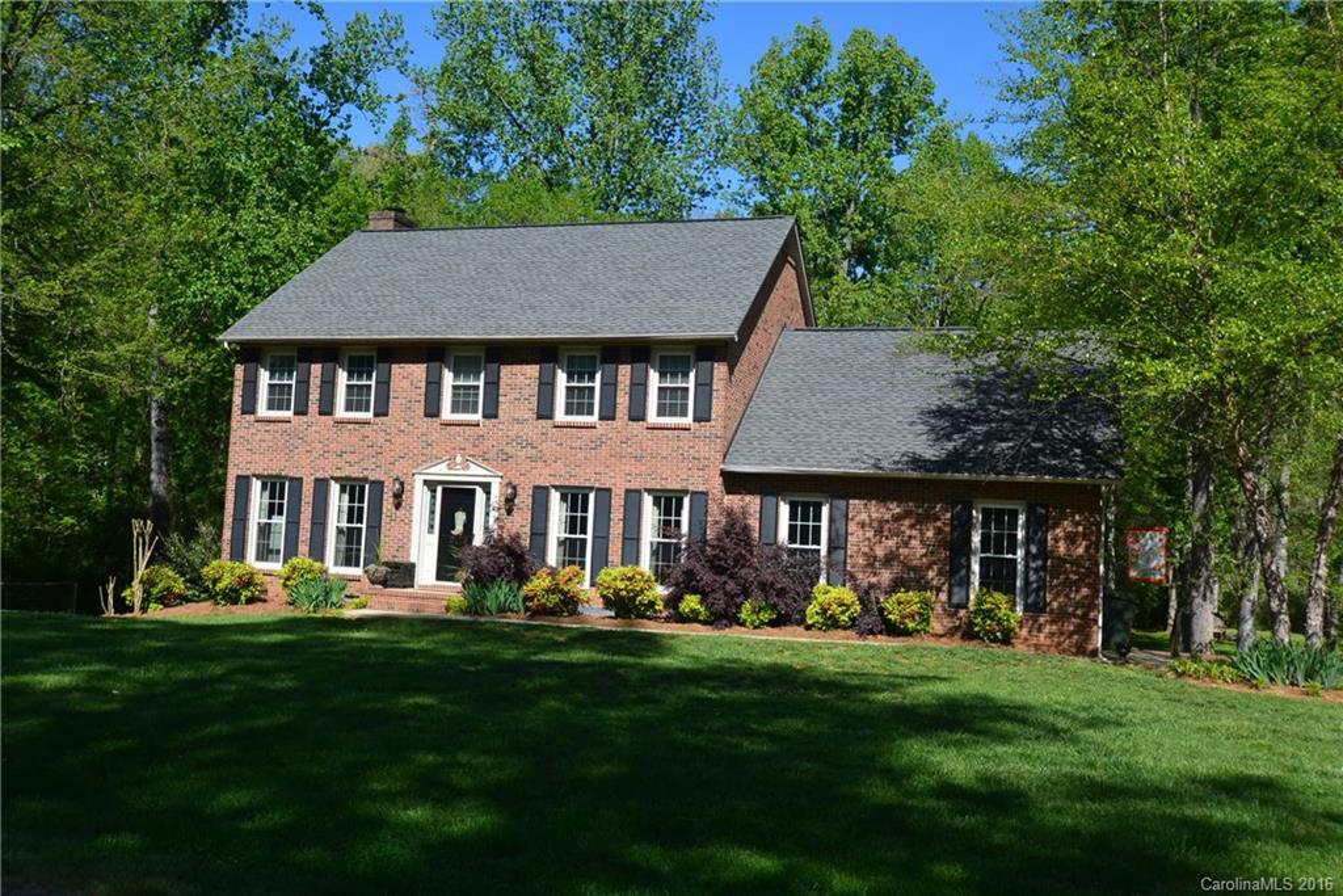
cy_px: 448
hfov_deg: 57.2
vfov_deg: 40.0
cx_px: 672
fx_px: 1231
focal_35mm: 33
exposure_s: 1/250
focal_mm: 22
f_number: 10
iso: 280
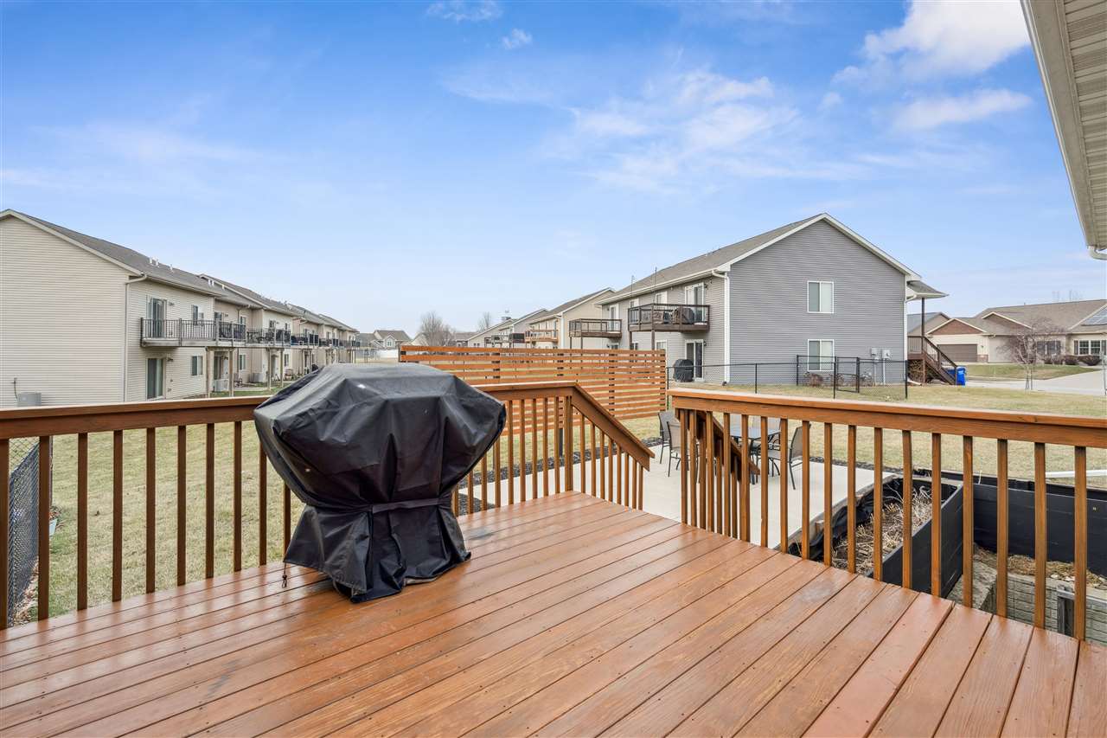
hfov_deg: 96.7
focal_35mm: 16
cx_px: 554
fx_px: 492
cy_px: 369
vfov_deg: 73.7
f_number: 8
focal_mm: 16
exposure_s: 1/400
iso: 400
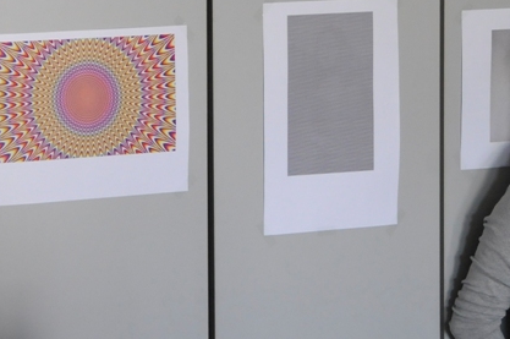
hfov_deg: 7.5
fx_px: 3909
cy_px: 151
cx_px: 182
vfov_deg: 5.0
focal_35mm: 276
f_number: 5.6
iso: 1600
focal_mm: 75
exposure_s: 1/60
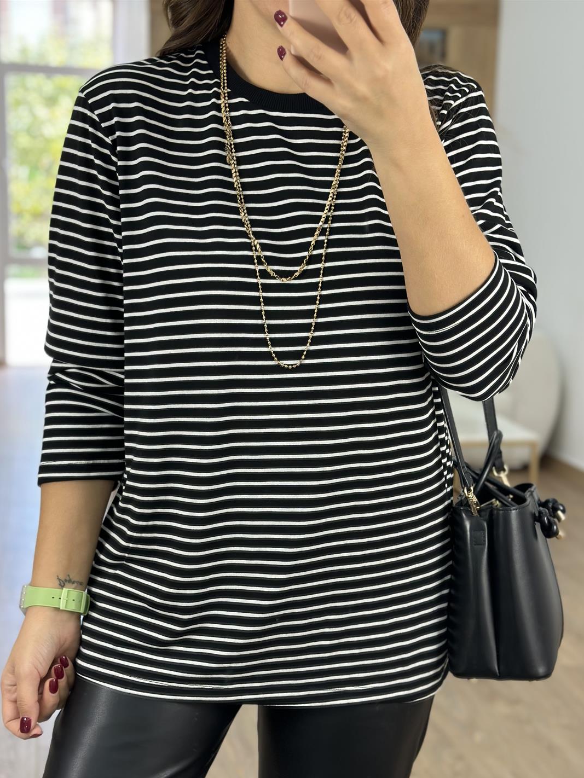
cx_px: 275
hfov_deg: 27.0
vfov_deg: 35.5
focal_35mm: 54
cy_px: 437
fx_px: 1214
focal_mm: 6.86
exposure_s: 1/153
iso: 64
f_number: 1.78
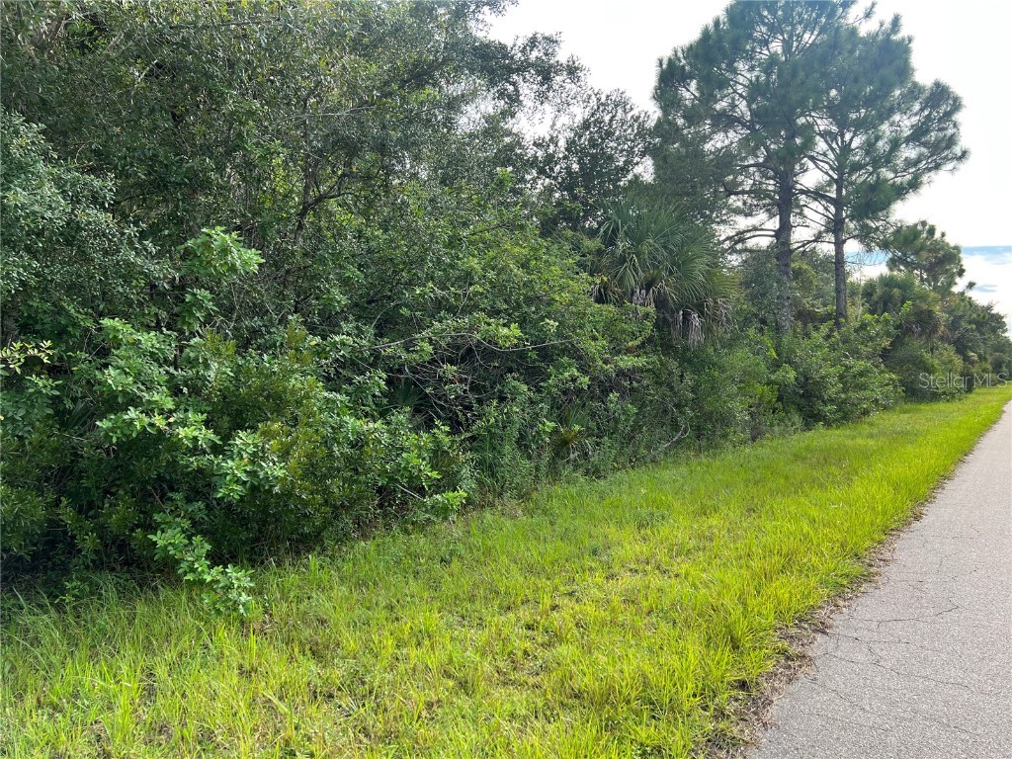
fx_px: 760
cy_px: 380
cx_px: 506
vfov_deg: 53.1
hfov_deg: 67.3
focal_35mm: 26
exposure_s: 1/780
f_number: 1.5
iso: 50
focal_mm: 5.7
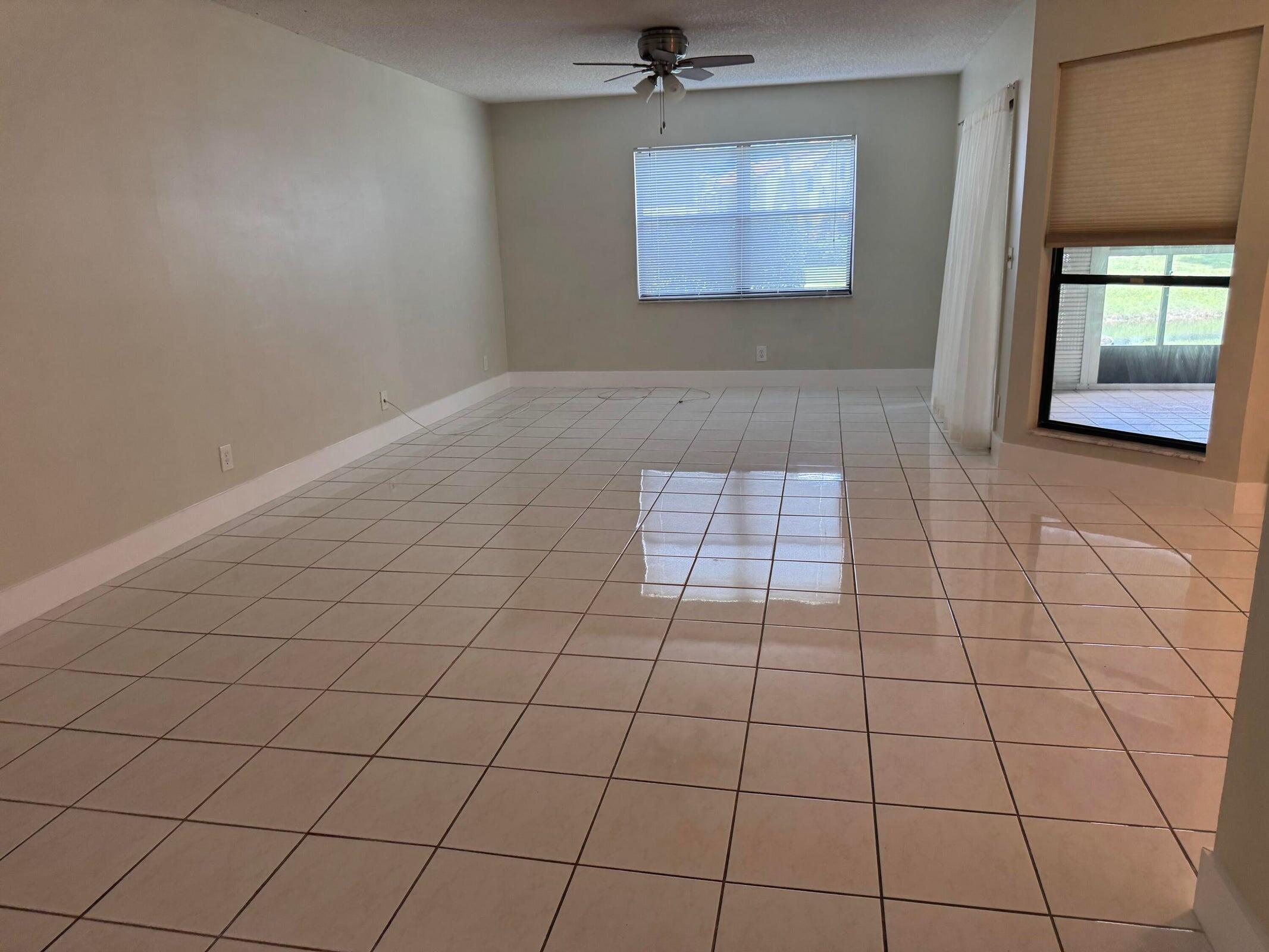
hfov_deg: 71.6
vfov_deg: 56.8
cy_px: 476
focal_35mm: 24
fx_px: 880
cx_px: 634
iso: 160
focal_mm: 6.76
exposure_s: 1/120
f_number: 1.78
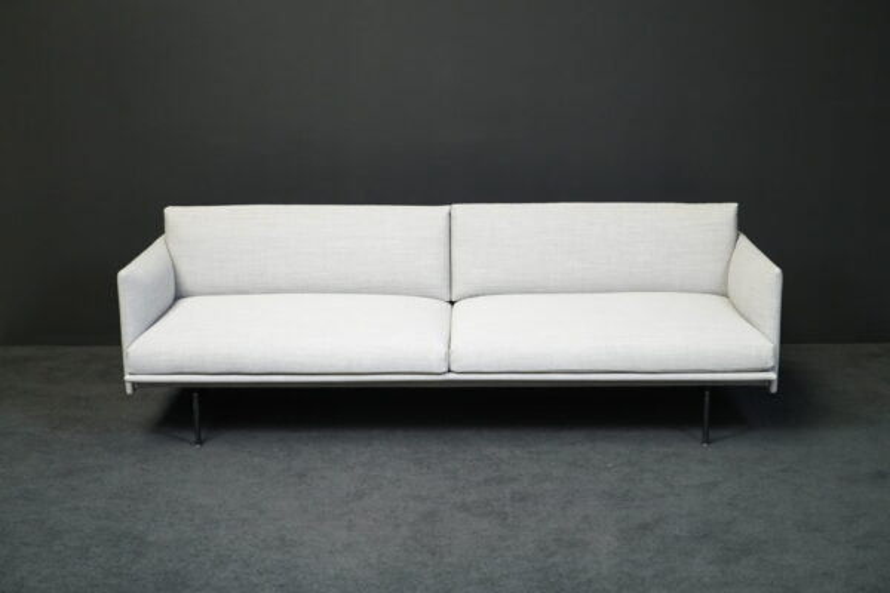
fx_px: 1384
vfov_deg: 24.2
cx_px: 445
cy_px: 296
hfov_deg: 35.6
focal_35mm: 56
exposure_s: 1/160
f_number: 7.1
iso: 5000
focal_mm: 56
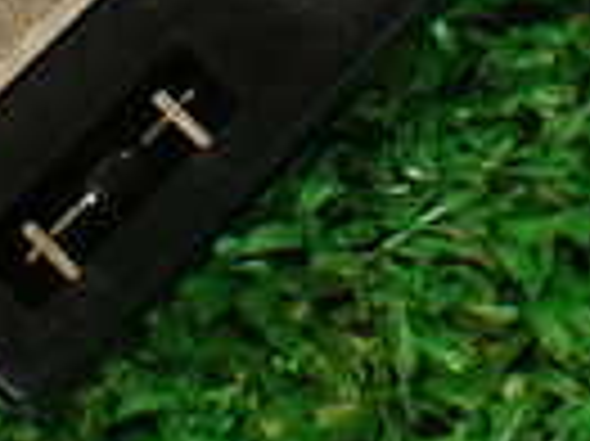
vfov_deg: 9.5
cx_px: 500
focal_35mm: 147
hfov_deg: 13.4
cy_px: -414
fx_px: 2503
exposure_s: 1/60
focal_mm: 5.79
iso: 200
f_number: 2.4
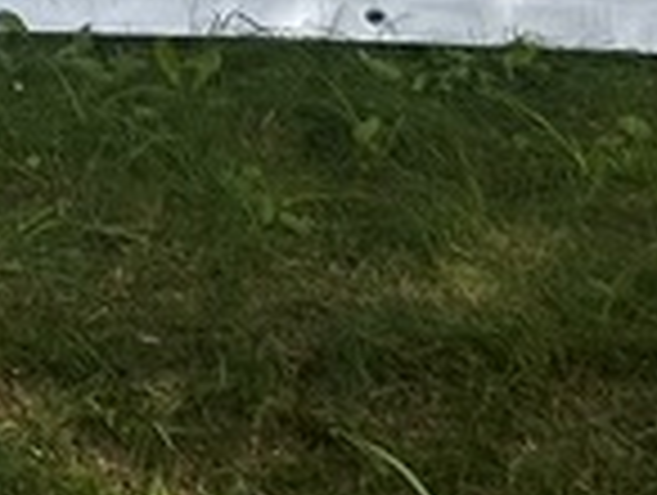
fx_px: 6388
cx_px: -958
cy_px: -878
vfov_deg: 4.3
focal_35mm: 336
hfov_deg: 5.7
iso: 64
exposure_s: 1/2597
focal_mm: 6.86
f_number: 1.78
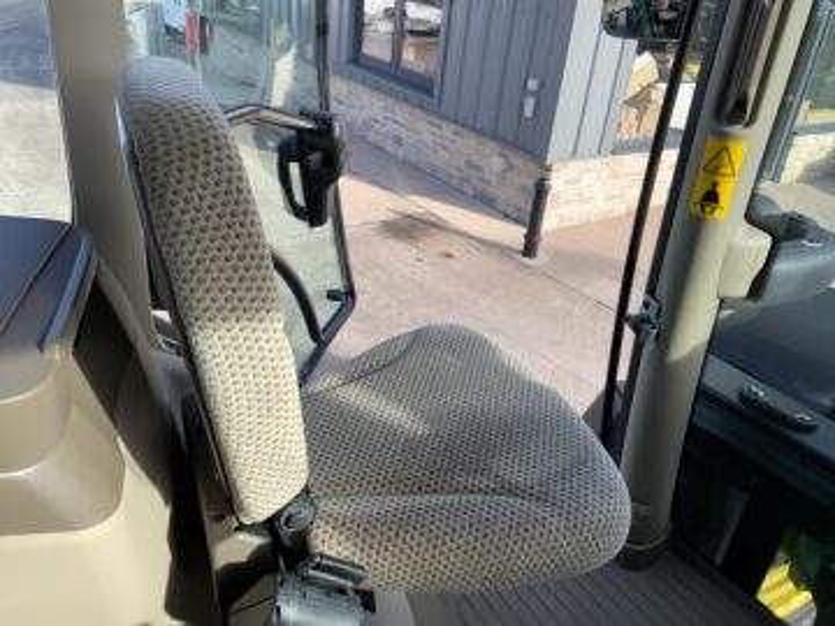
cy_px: 313
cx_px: 418
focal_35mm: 29
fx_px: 700
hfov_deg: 61.7
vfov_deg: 48.2
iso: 16
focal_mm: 3
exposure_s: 1/450
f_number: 1.8
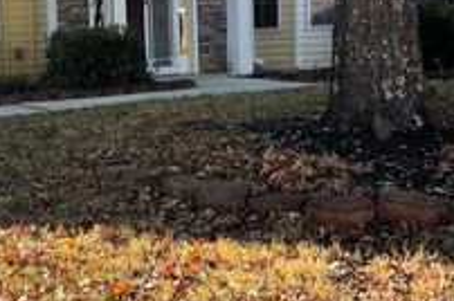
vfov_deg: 15.8
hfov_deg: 23.1
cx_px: 52
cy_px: 161
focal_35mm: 86
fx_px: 1083
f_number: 1.6
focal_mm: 5.1
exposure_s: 1/938
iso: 32
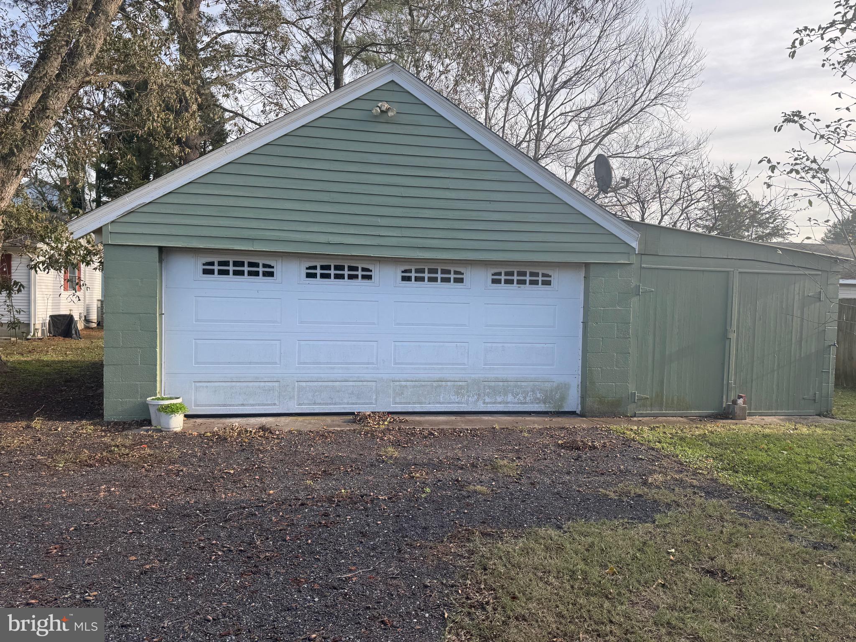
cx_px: 428
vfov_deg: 56.8
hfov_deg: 71.6
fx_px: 593
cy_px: 321
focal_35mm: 24
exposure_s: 1/912
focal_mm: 6.76
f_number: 1.78
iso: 80
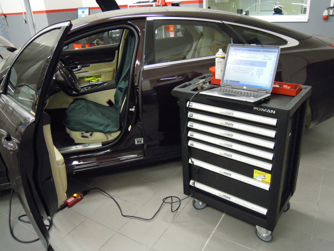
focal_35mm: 28
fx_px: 270
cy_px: 126
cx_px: 167
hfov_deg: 63.4
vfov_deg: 49.7
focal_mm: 5
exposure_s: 1/40
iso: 800
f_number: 2.7
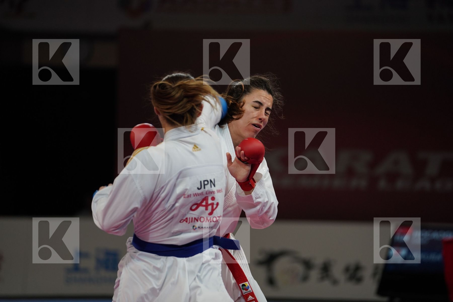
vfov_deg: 7.3
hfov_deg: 11.0
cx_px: 226
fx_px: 2353
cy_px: 151
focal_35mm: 187
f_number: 2.8
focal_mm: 187
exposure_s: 1/1000
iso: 1000
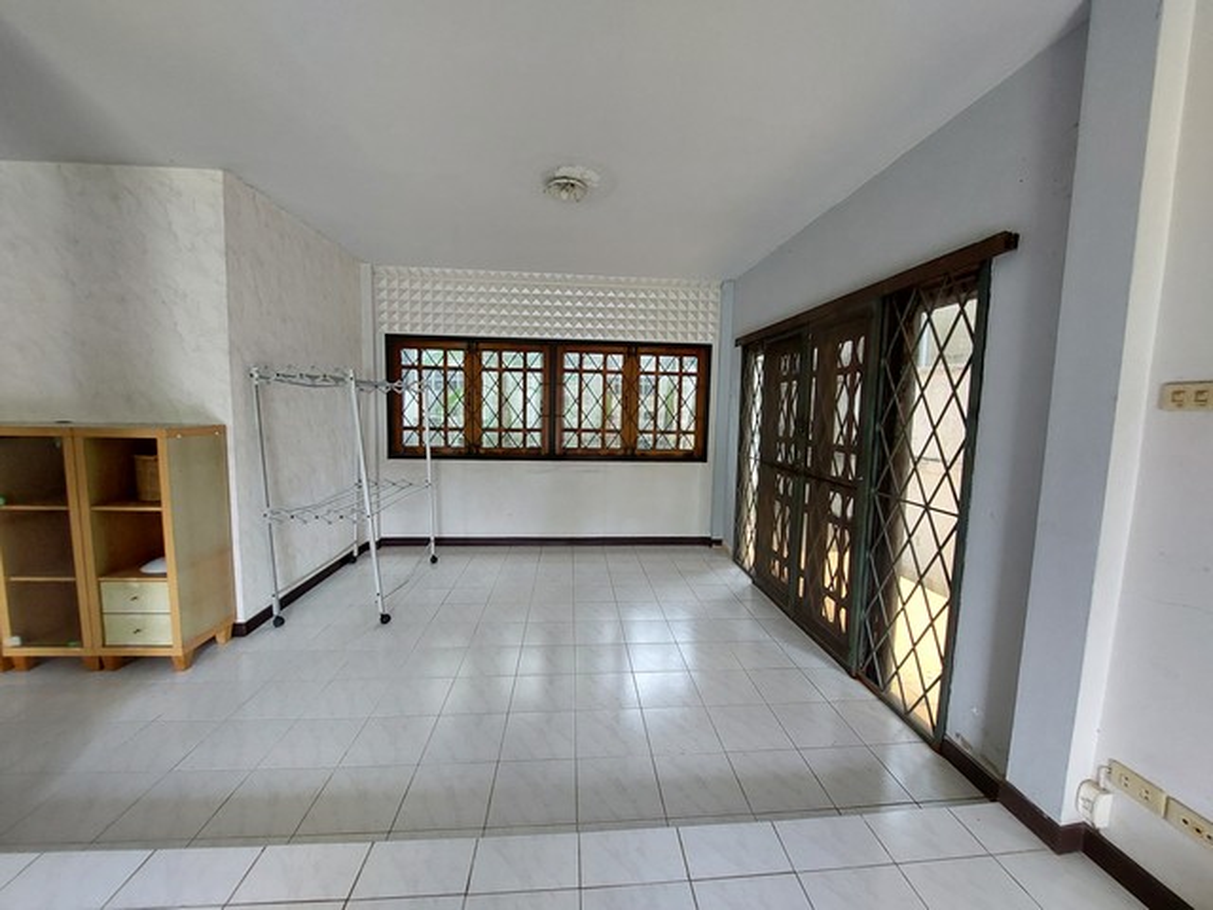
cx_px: 606
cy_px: 455
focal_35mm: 13
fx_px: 456
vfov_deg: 89.9
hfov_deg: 106.2
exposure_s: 1/50
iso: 160
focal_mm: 1.74
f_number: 2.2
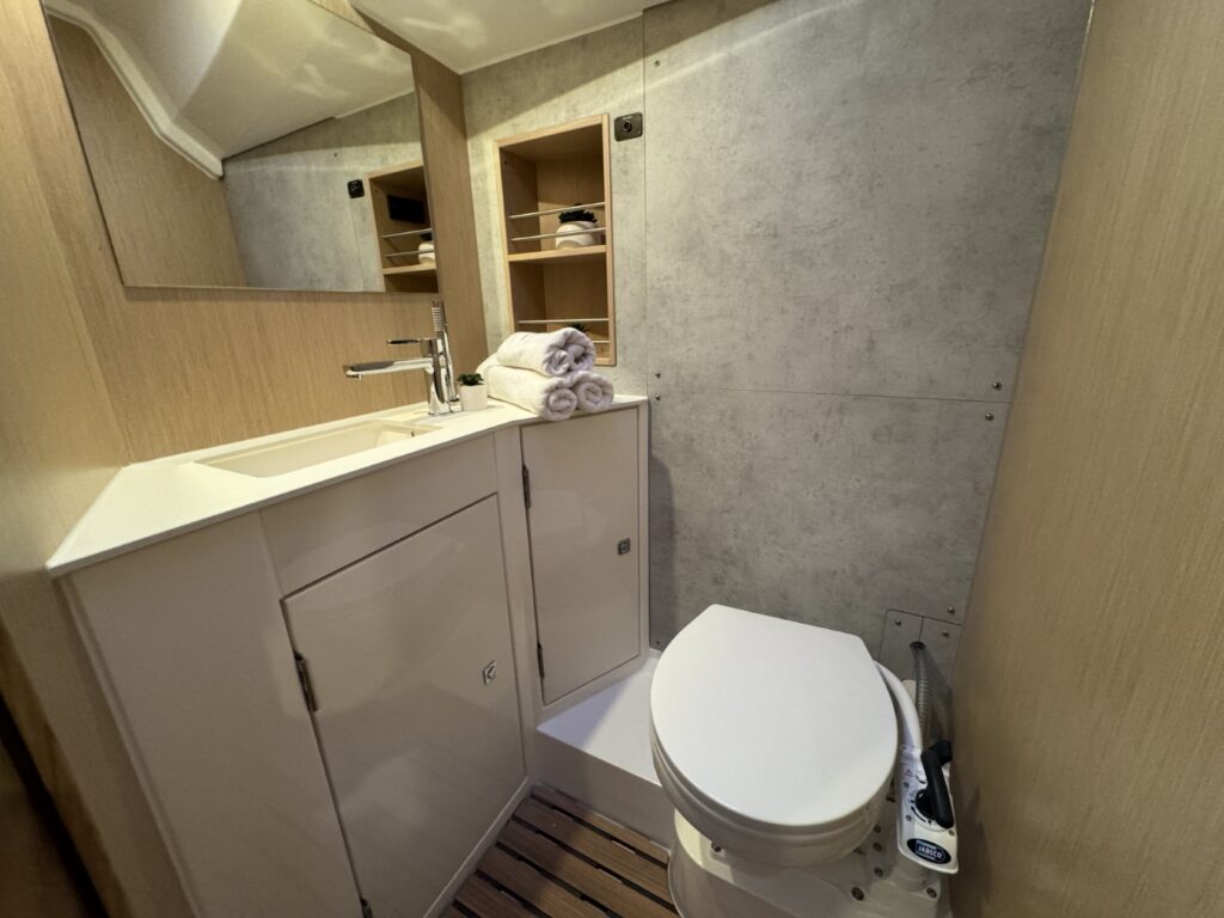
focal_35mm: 14
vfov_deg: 85.7
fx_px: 495
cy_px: 459
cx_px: 612
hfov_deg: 102.1
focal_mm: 2.22
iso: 640
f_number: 2.2
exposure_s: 1/60
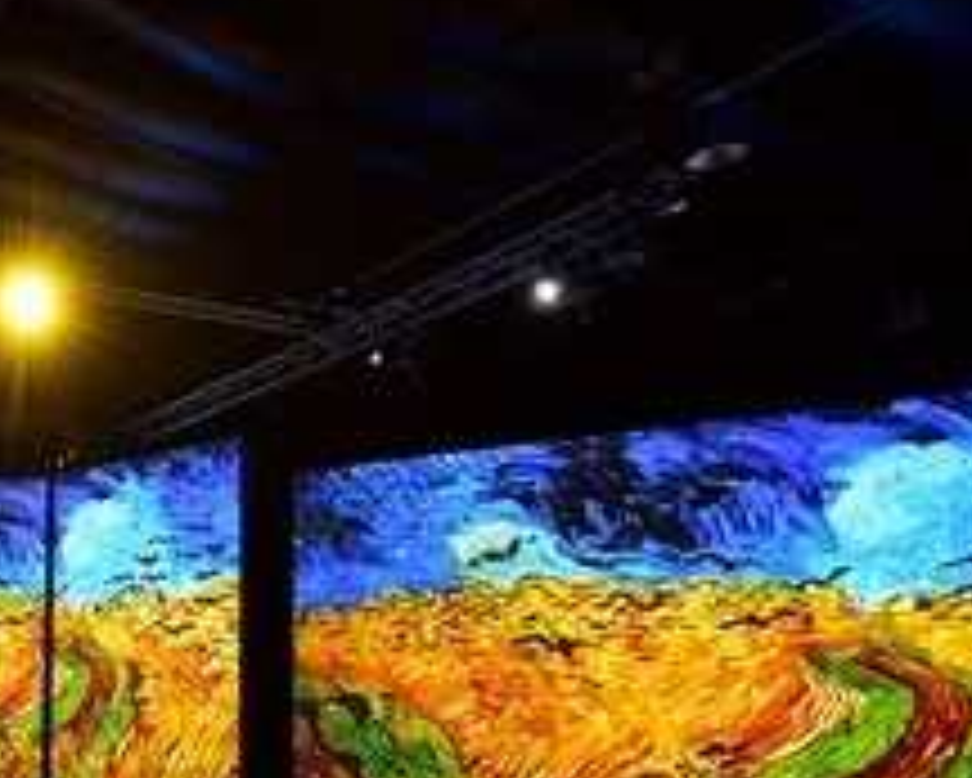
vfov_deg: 41.5
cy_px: 623
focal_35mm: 34
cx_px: 32
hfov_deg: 45.7
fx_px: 979
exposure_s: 1/3
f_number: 2.8
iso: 400
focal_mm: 14
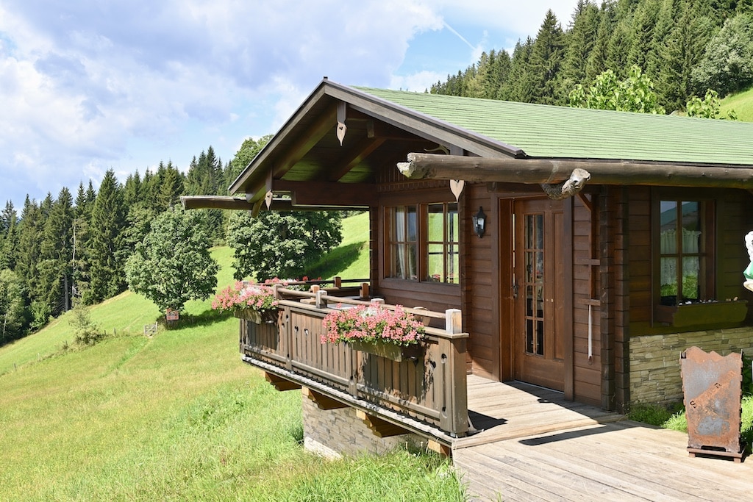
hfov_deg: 50.7
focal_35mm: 38
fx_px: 795
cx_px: 376
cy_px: 251
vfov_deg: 35.1
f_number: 8
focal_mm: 38
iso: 100
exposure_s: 1/100
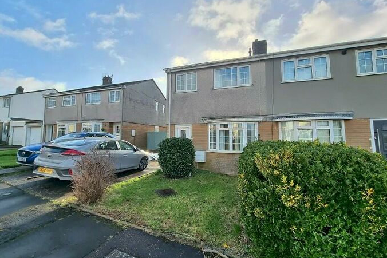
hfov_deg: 104.2
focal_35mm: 14
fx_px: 151
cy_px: 121
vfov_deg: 81.1
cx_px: 191
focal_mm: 2.2
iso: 50
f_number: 2.2
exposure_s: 1/1324
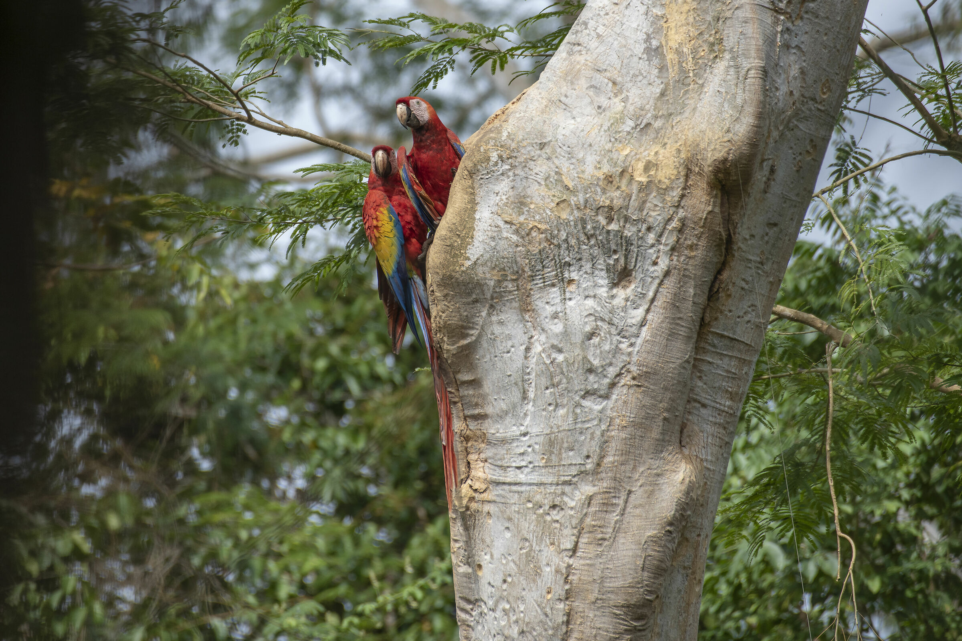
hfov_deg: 4.1
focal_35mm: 500
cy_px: 320
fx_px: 13360
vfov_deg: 2.7
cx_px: 481
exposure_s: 1/320
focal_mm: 500
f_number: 7.1
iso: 200
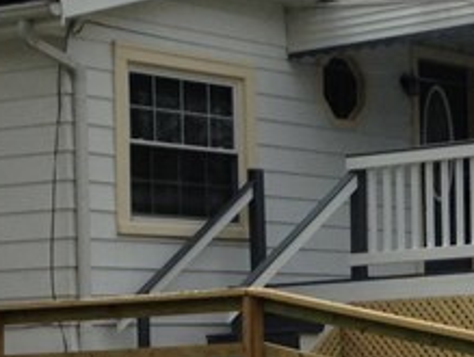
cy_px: 266
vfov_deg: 9.6
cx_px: 558
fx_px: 2112
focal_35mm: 154
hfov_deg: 12.5
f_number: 2.4
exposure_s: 1/1748
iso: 50
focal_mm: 4.12
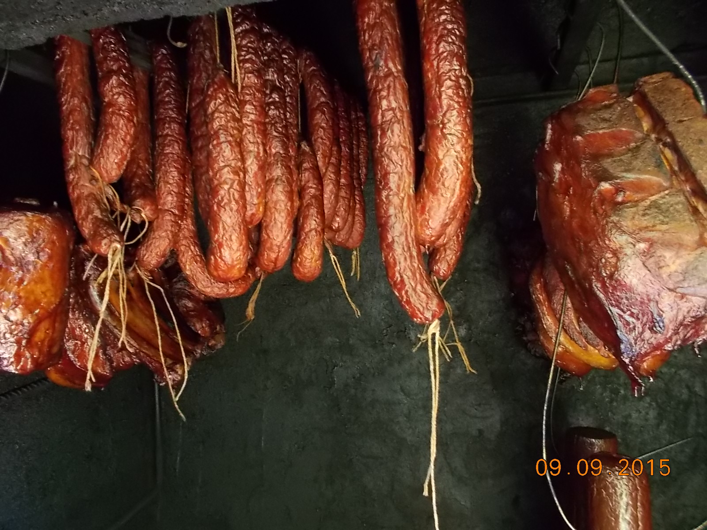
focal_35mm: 26
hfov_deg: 67.3
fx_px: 531
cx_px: 354
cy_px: 265
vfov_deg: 53.1
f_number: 3.2
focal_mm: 4.6
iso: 400
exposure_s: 1/8
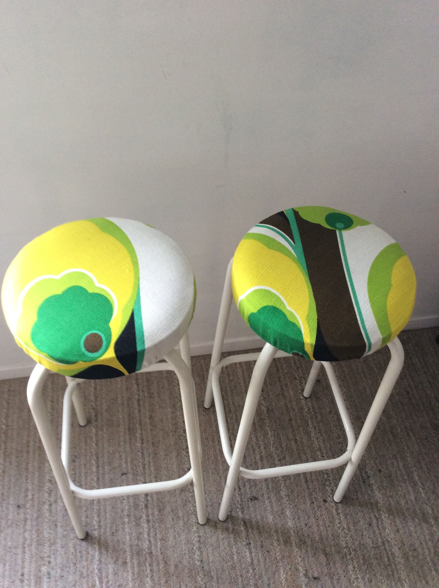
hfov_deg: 44.1
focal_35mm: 32
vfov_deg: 56.9
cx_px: 220
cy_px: 294
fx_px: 543
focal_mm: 3.3
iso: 80
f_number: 2.4
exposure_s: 1/25
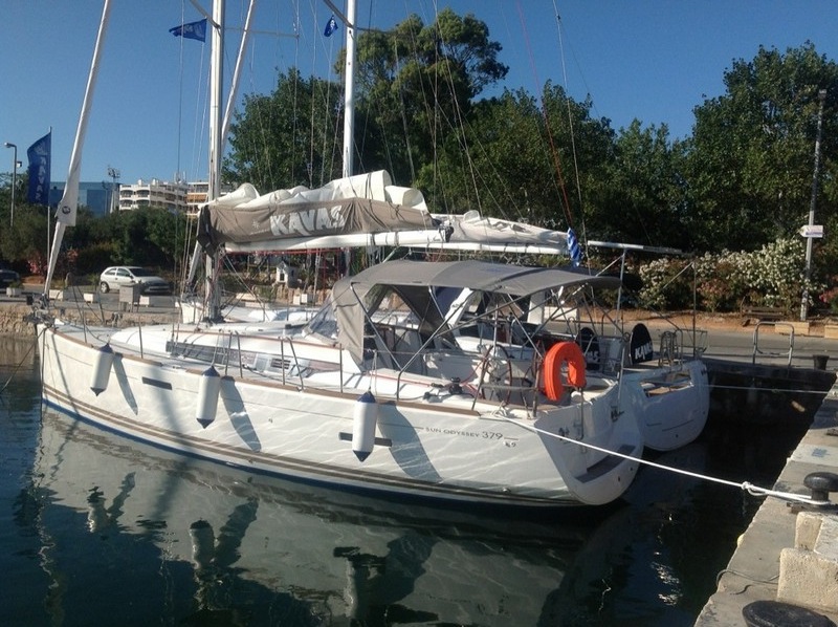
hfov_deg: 52.7
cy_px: 314
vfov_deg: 40.6
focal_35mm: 35
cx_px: 419
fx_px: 846
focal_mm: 4.28
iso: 80
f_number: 2.4
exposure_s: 1/2326
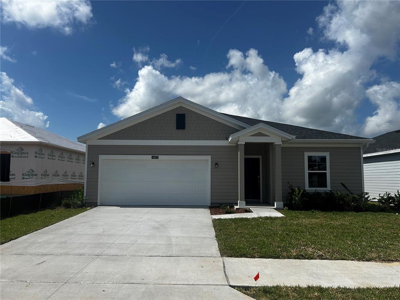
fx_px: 300
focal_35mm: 26
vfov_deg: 53.1
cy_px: 150
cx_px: 200
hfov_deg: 67.3
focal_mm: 5.7
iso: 50
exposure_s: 1/8000
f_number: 1.5
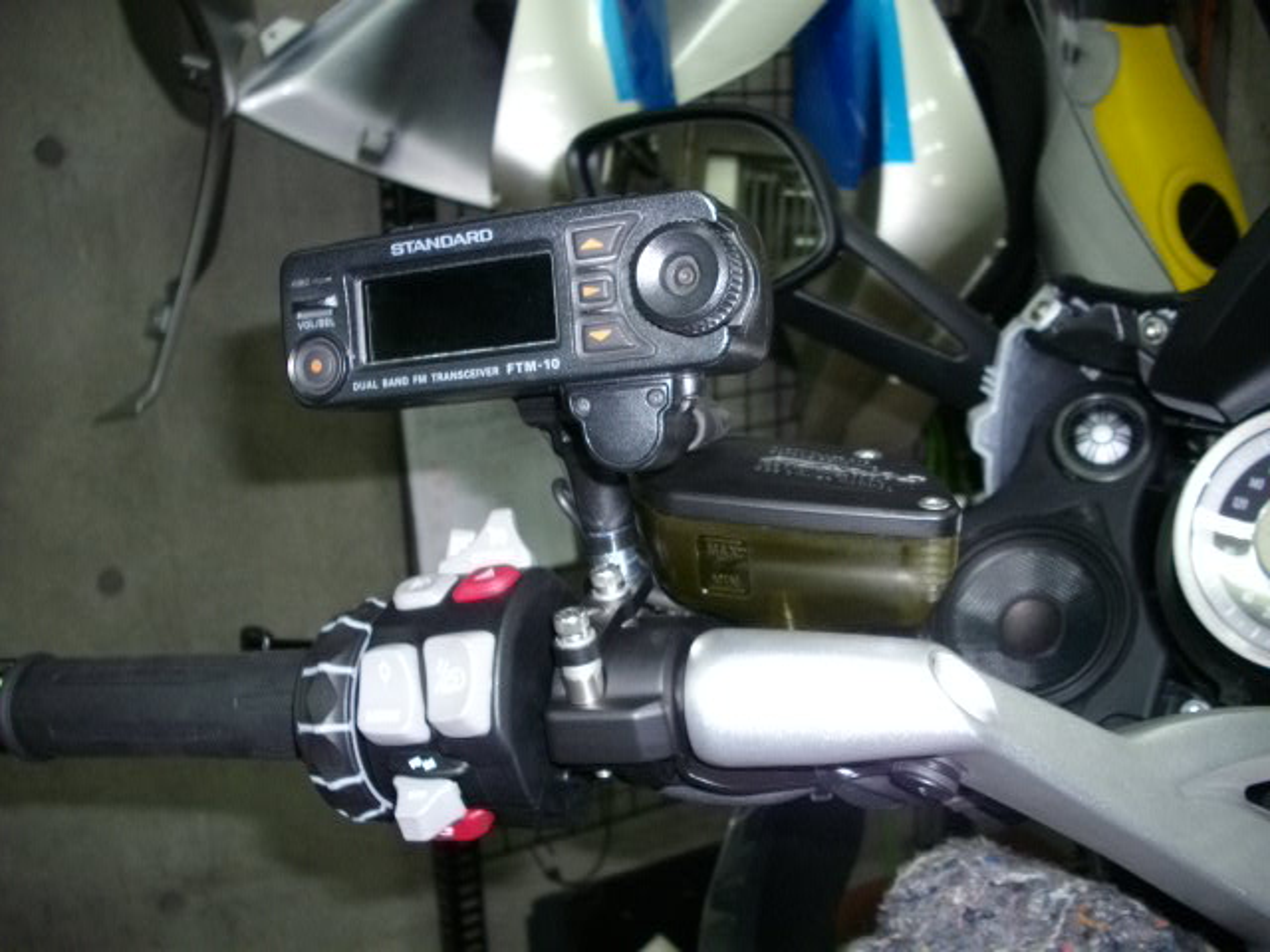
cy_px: 476
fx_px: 1357
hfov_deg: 50.1
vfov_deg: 38.7
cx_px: 635
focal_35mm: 37
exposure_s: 1/50
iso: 200
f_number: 2.8
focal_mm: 6.2
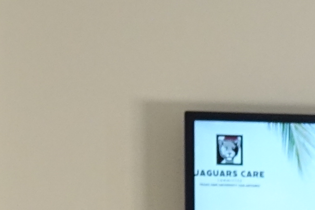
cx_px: 862
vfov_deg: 3.6
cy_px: 679
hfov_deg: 5.3
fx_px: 3272
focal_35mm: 374
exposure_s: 1/50
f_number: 3.2
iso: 500
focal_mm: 18.21
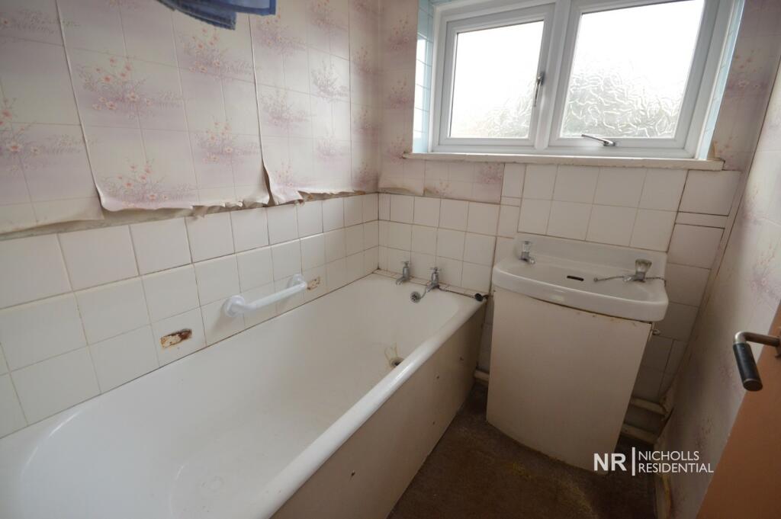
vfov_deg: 77.2
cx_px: 390
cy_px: 260
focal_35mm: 15
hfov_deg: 100.4
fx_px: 325
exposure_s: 1/30
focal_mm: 10
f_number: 7.1
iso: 800
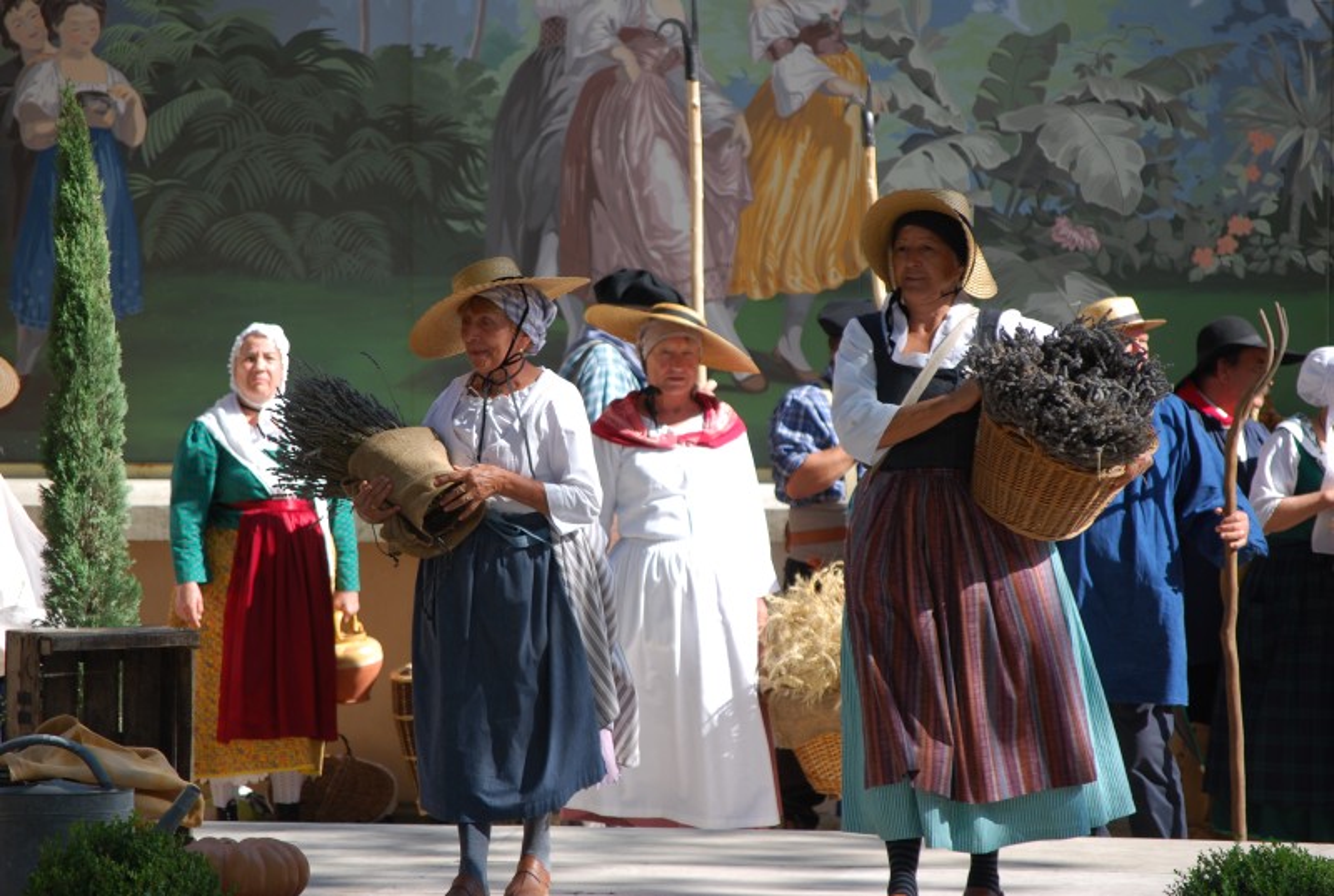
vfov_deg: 6.8
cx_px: 667
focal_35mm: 202
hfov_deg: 10.1
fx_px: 7519
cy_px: 448
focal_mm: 135
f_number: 5.6
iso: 100
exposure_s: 1/200
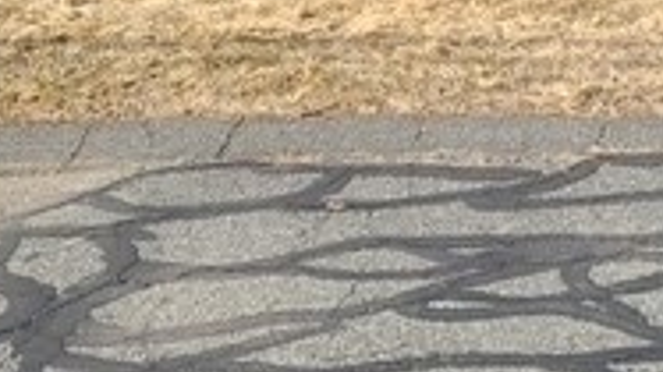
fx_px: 1705
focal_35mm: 97
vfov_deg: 11.4
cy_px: -347
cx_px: 628
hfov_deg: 21.4
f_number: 1.8
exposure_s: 1/1453
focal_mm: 5.4
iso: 40
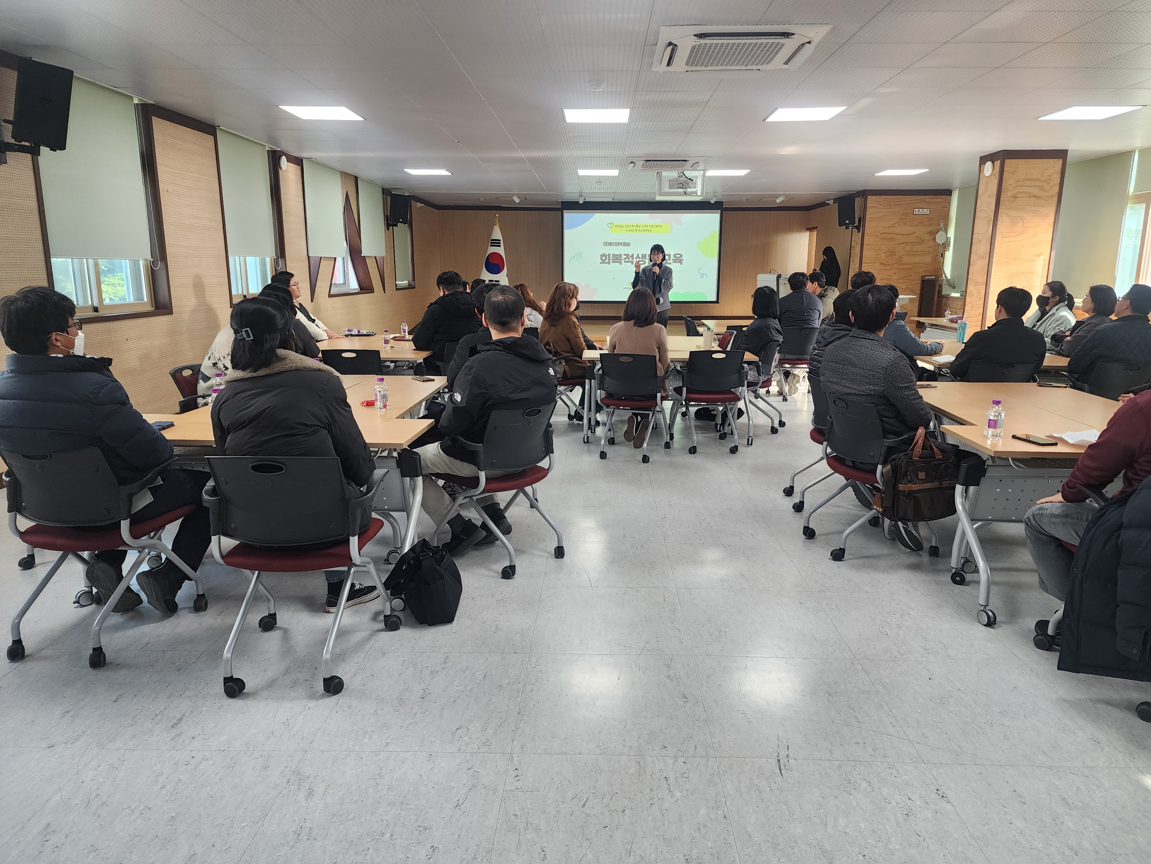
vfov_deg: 58.9
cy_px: 432
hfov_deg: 73.9
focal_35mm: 23
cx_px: 576
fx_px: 765
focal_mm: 6.4
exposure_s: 1/120
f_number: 1.8
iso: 125
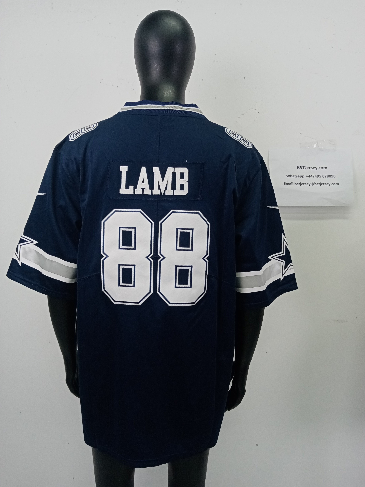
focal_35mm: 26
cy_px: 244
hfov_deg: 53.1
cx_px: 182
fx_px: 366
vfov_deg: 67.3
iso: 114
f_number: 1.8
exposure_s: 1/100
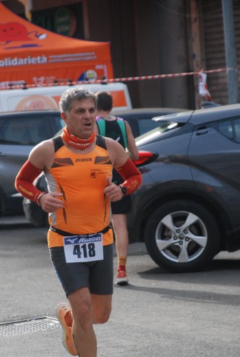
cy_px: 202
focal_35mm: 173
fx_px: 1722
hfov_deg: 8.0
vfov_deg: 11.9
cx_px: 120
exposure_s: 1/800
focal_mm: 100
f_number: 5.6
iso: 1000
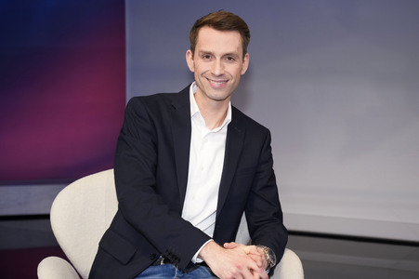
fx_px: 698
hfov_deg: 33.4
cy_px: 140
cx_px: 210
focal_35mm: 60
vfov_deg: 22.6
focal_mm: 60
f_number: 5
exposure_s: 1/160
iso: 2000
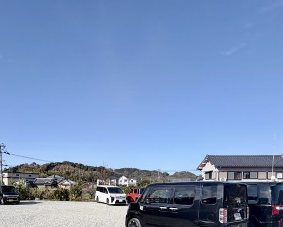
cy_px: 198
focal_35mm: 27
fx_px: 226
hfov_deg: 61.7
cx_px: 84
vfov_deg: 48.4
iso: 20
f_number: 2.2
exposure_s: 1/853
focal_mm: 2.22
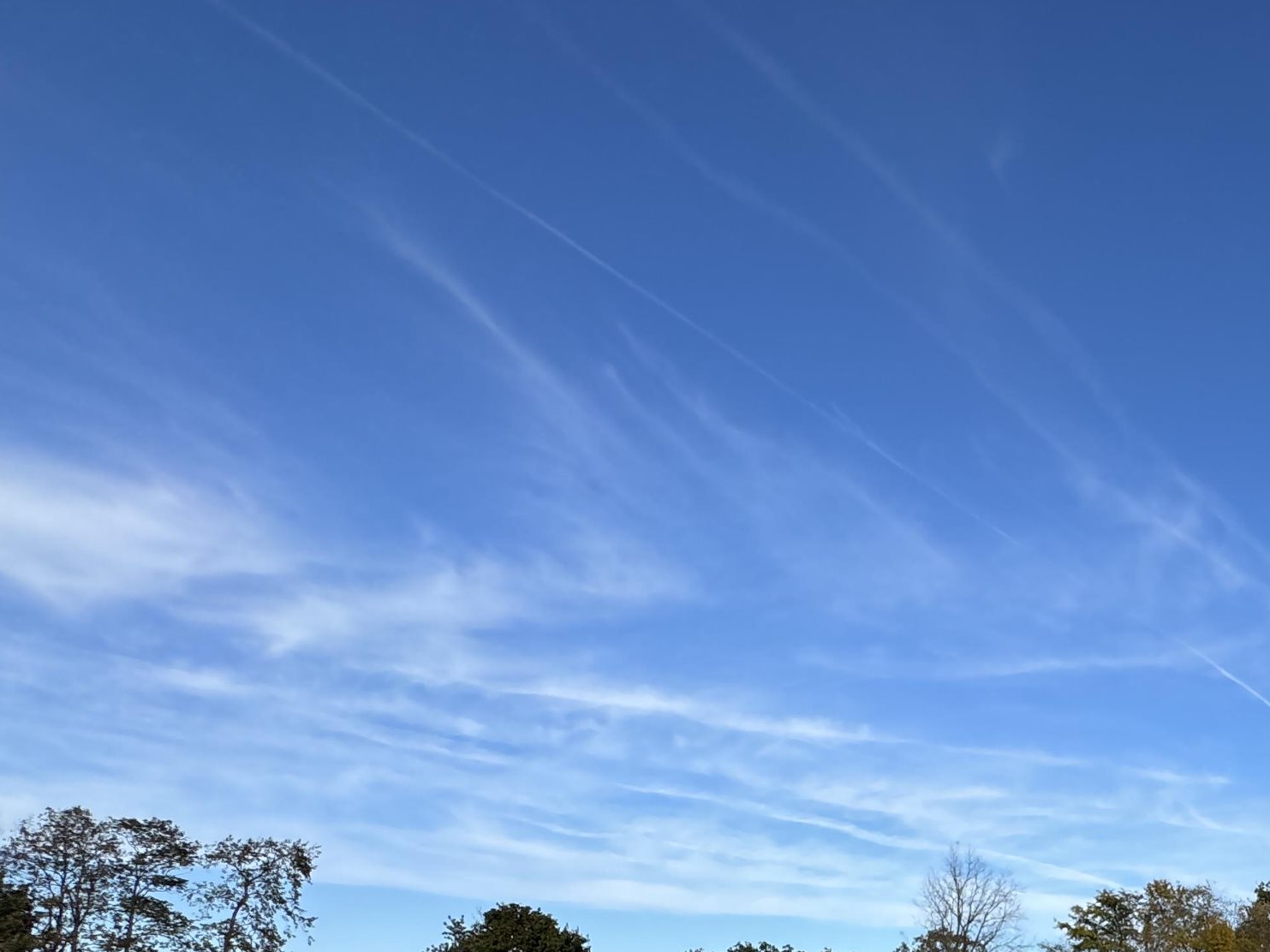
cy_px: 910
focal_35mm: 29
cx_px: 1204
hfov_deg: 52.1
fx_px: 1064
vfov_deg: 42.8
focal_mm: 2.22
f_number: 2.2
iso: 50
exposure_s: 1/1880
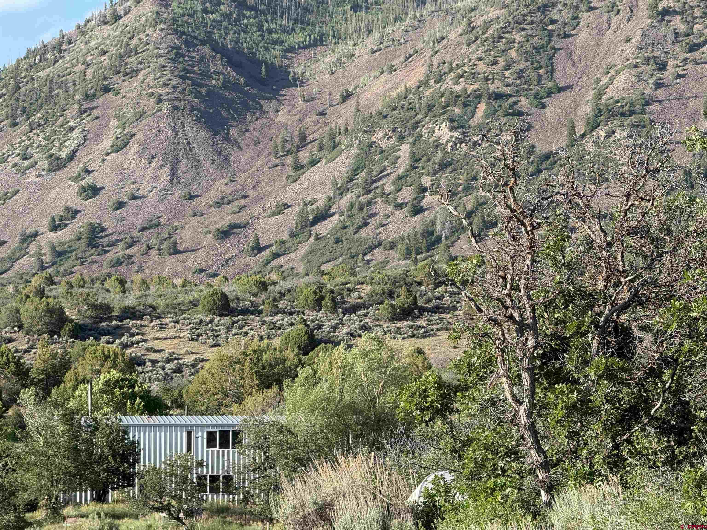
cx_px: 354
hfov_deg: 16.4
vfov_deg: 12.3
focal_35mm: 120
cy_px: 265
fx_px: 2451
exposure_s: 1/586
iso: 64
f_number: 2.8
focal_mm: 15.66
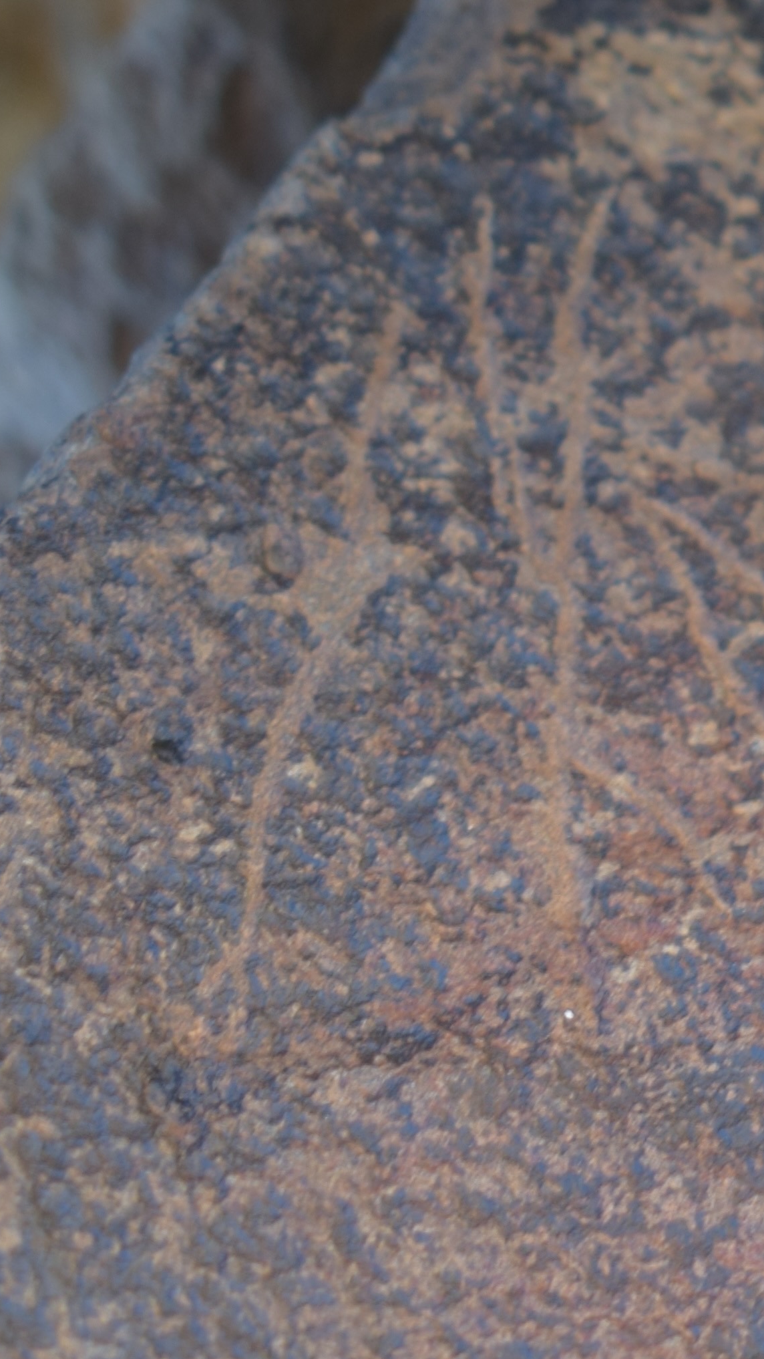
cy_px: 535
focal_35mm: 209
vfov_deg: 10.3
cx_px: 1941
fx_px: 7511
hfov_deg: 5.6
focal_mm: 45
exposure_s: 1/60
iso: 200
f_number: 5
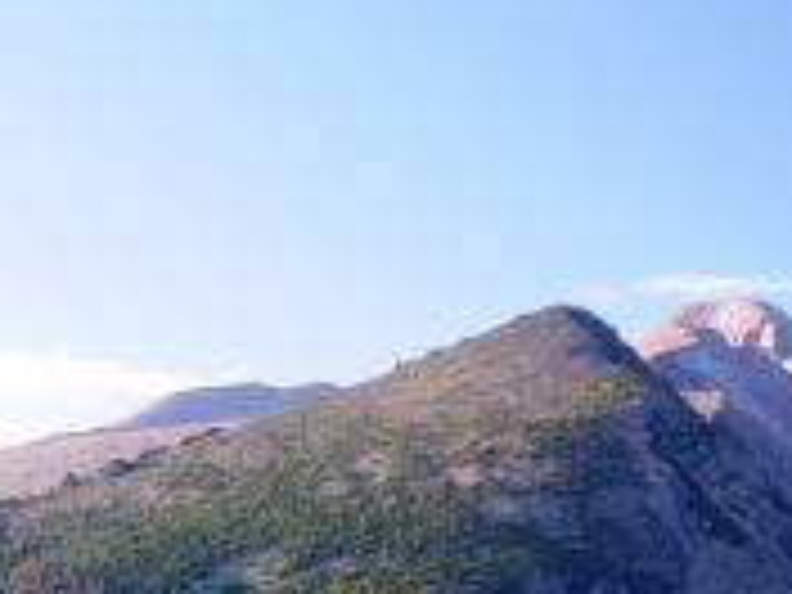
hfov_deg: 14.7
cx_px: 860
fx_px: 2997
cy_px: 745
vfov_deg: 11.1
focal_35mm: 131
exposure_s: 1/6
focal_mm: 20
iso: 200
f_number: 11
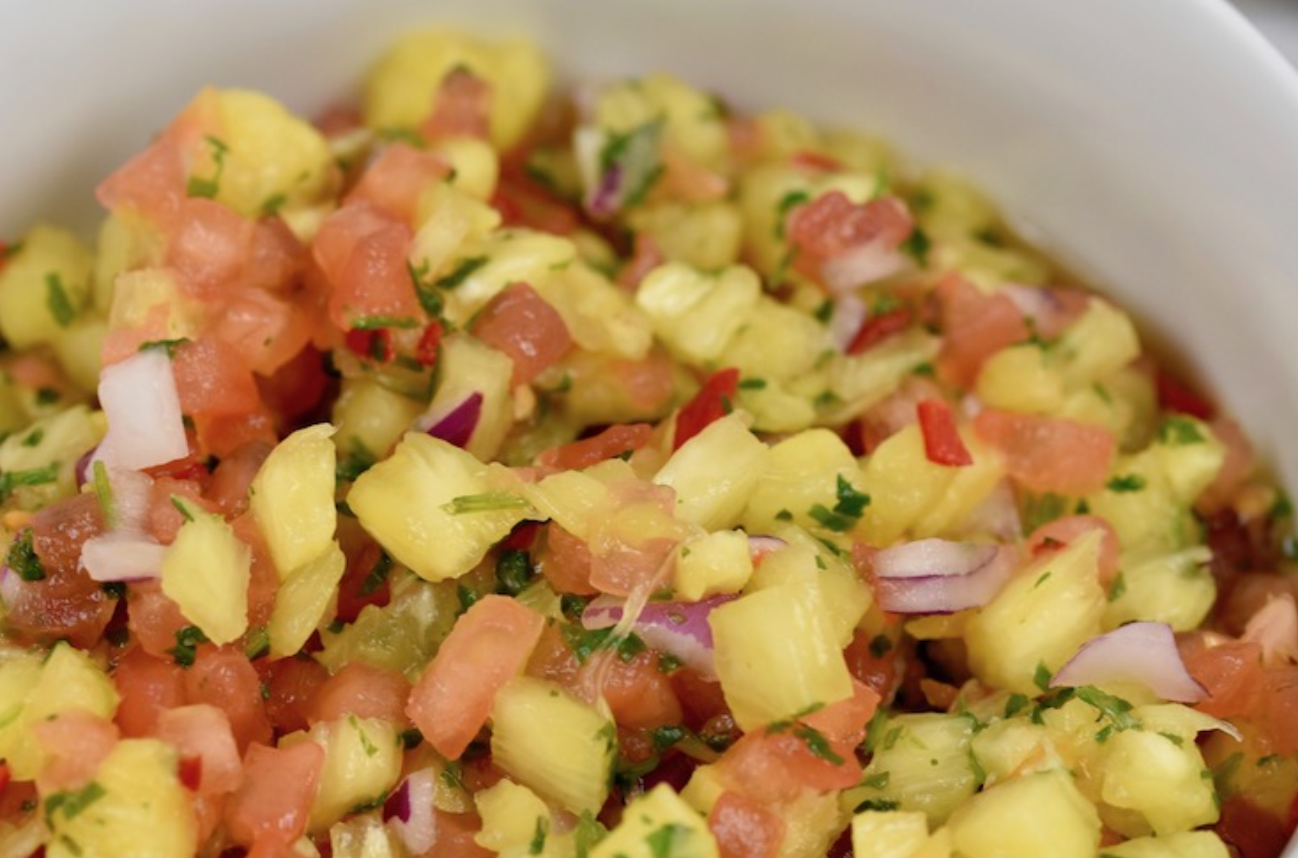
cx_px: 566
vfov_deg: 6.2
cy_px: 525
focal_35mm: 220
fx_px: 7899
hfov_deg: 9.4
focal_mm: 105
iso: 400
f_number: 5.6
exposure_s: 1/125
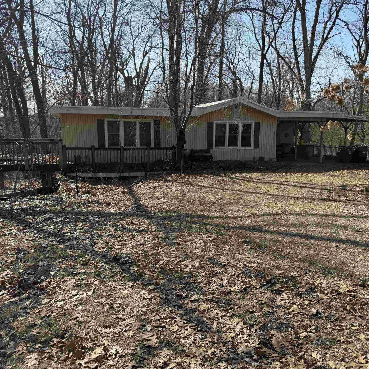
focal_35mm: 29
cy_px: 185
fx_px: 350
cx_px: 195
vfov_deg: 55.6
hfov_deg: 55.6
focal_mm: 6.76
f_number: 1.78
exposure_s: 1/1901
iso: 80
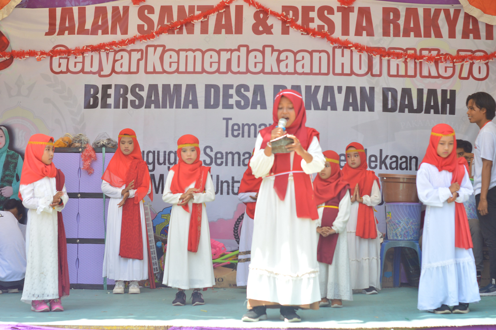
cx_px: 248
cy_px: 165
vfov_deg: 18.1
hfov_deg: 27.0
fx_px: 1032
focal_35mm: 75
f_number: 4
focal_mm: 50
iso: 400
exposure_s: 1/1250
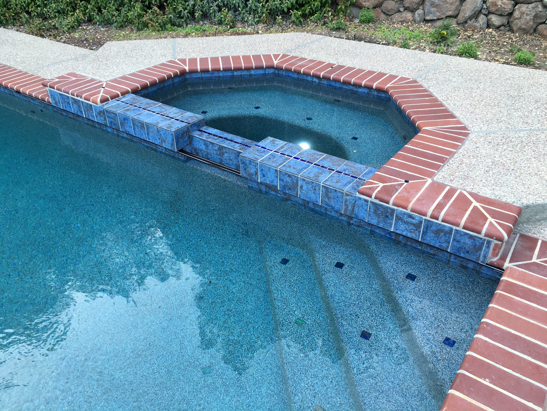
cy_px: 206
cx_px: 274
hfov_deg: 61.7
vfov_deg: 48.2
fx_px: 458
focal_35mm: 29
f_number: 2.2
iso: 32
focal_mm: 4.15
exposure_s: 1/60
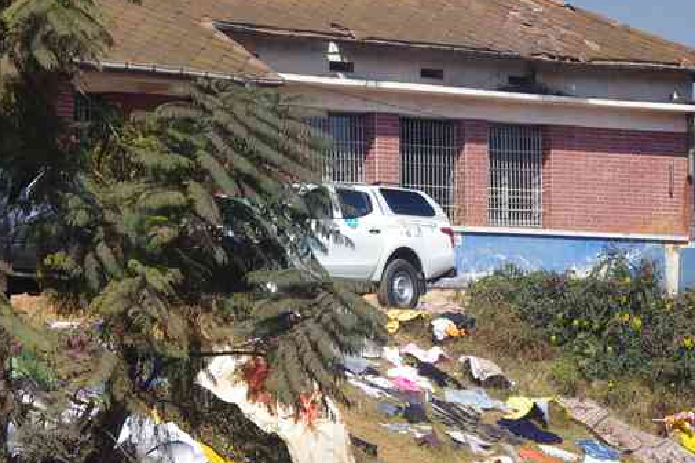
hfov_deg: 10.7
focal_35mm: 193
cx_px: 305
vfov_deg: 7.1
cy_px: 376
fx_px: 3723
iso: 200
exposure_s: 1/100
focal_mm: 65
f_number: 10
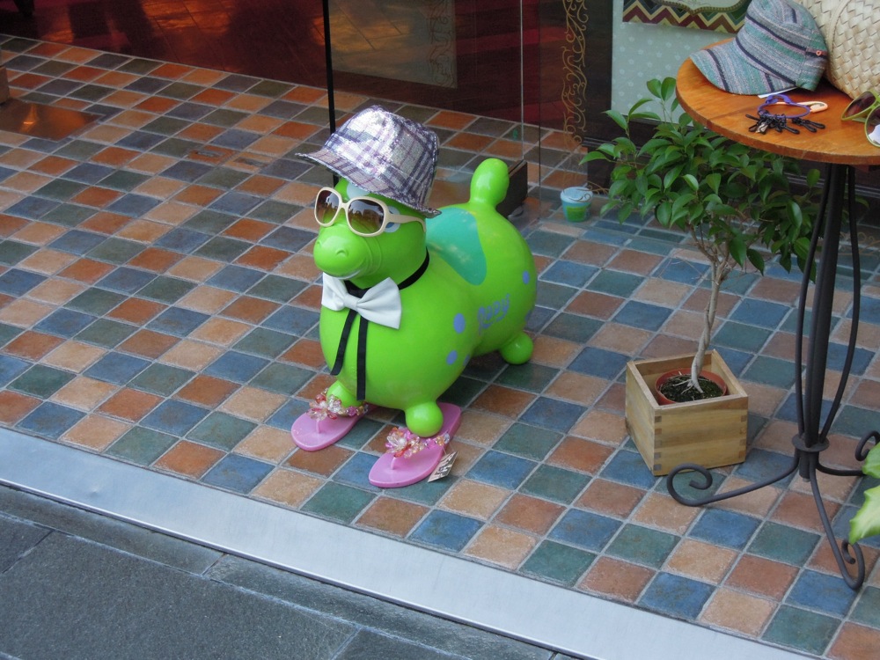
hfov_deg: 25.3
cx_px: 440
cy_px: 330
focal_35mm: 77
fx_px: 1957
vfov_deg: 19.1
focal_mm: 13.8
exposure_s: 1/80
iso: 400
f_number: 4.7
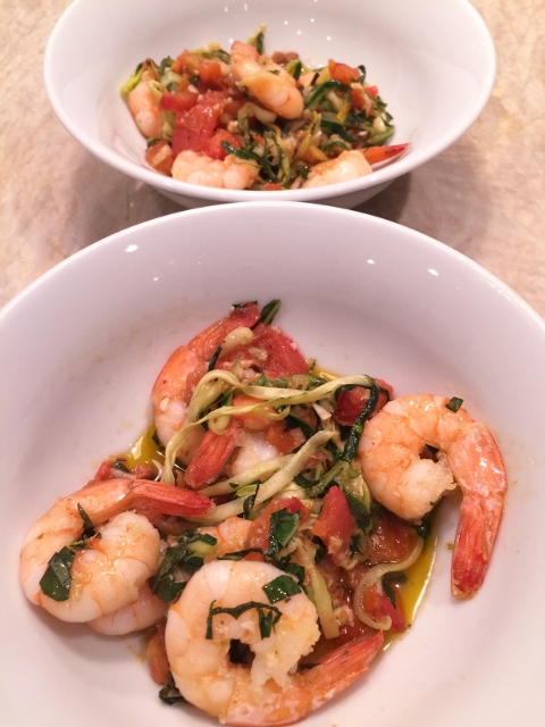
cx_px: 272
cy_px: 364
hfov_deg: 48.2
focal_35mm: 29
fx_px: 609
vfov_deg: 61.7
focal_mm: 4.15
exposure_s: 1/17
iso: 100
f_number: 2.2
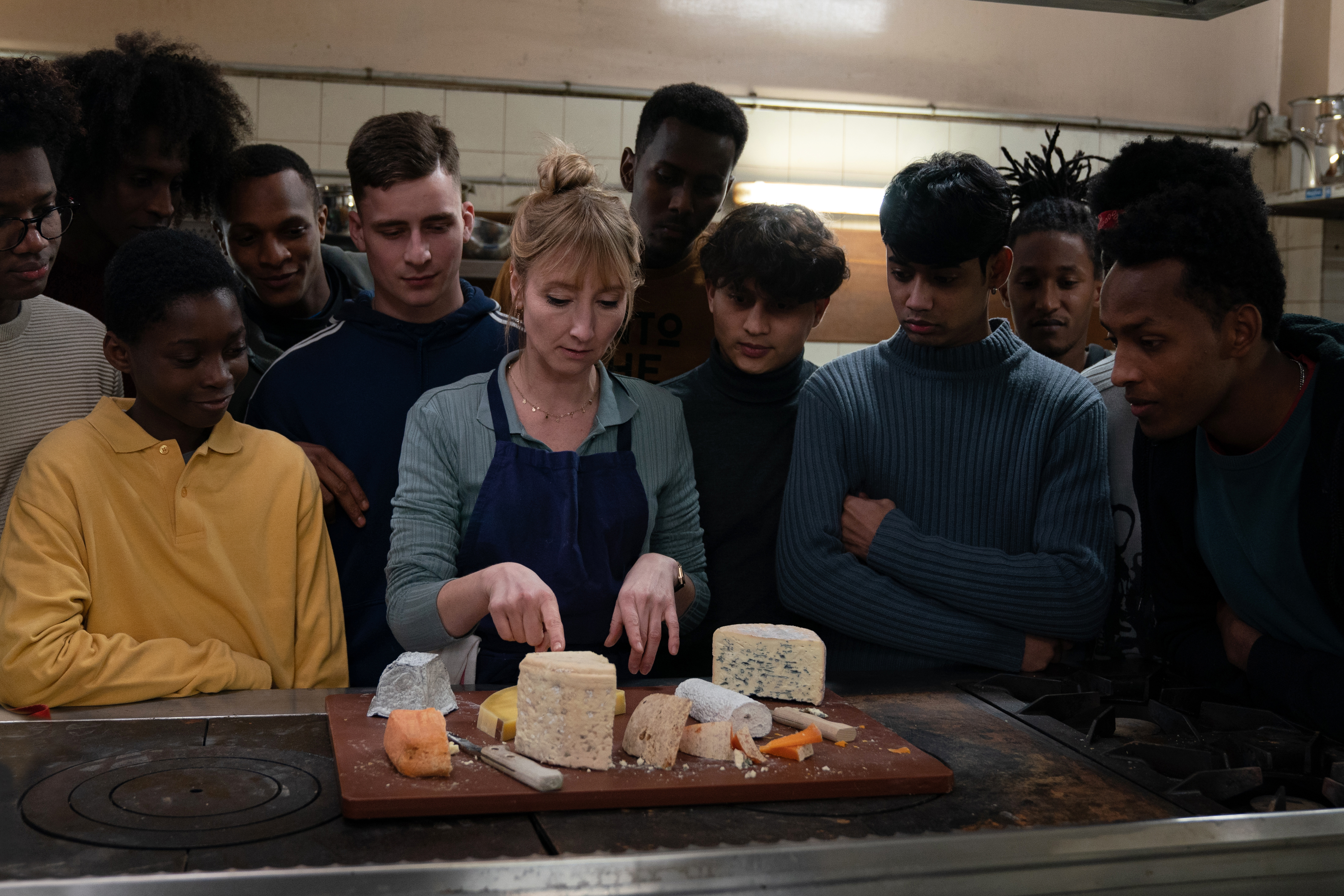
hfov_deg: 48.5
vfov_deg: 33.3
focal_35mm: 40
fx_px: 1493
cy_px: 358
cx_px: 647
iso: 1250
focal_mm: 30
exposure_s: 1/100
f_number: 3.2
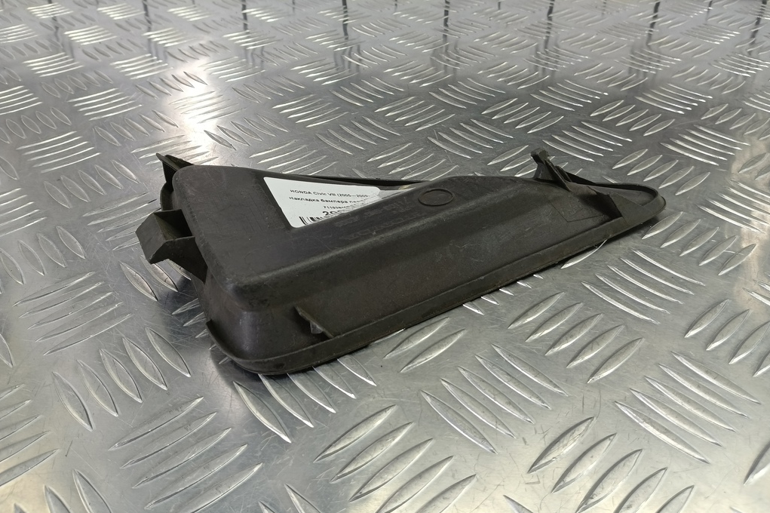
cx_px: 385
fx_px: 513
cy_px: 229
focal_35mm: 24
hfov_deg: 73.8
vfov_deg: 53.0
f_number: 1.6
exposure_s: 1/50
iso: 111
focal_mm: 4.11
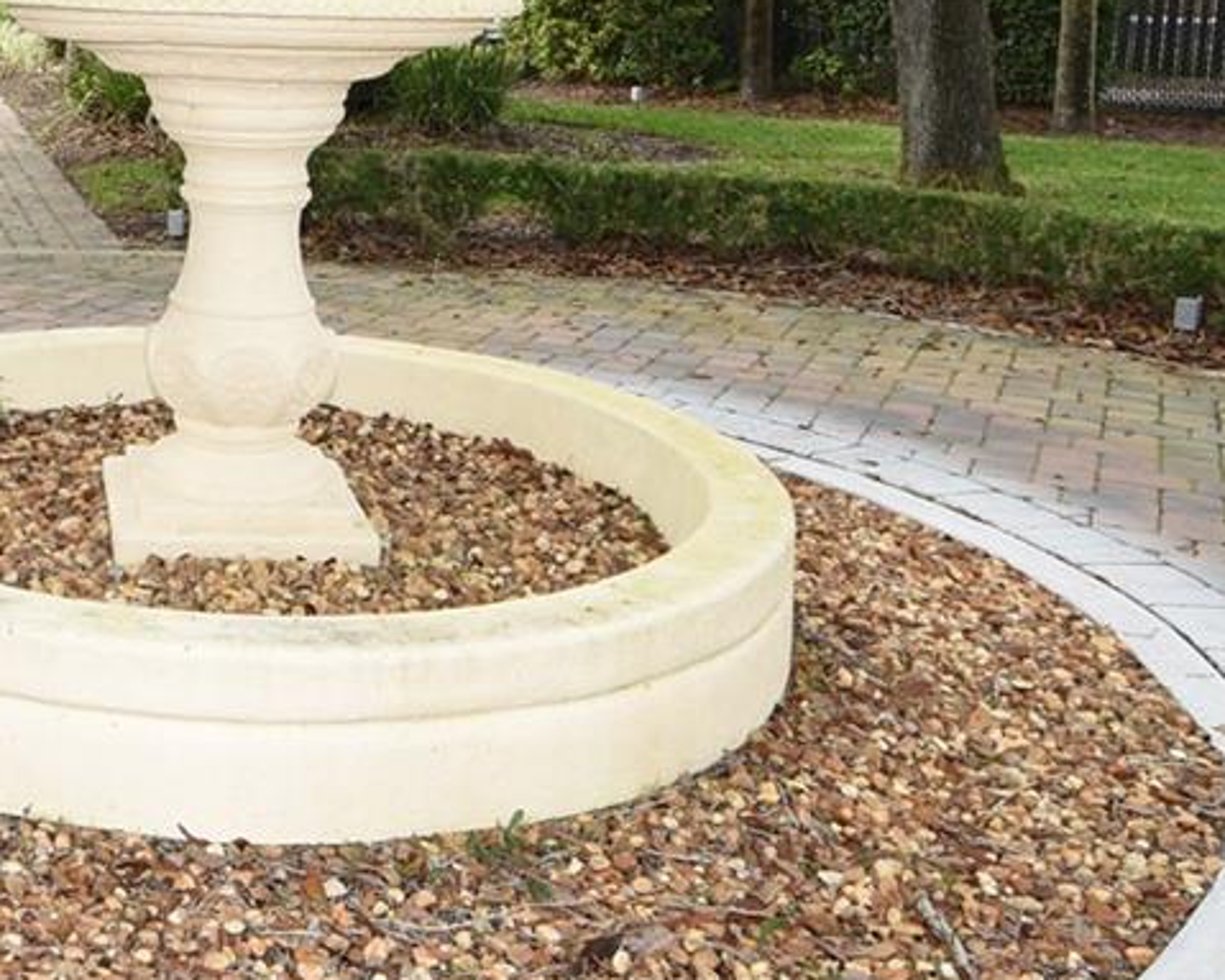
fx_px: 1704
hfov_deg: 36.8
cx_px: 102
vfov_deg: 31.3
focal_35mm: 47
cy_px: 205
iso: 100
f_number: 5
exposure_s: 1/100
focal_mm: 10
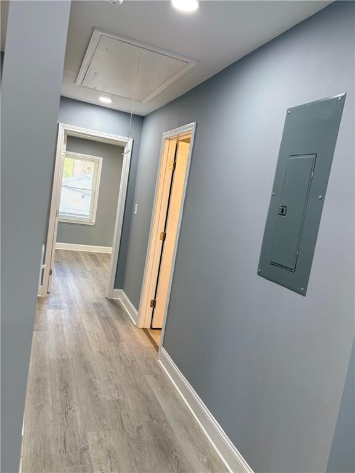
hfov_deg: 53.1
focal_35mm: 26
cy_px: 236
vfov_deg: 67.3
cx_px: 178
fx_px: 356
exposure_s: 1/120
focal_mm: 5.96
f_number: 1.6
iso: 160
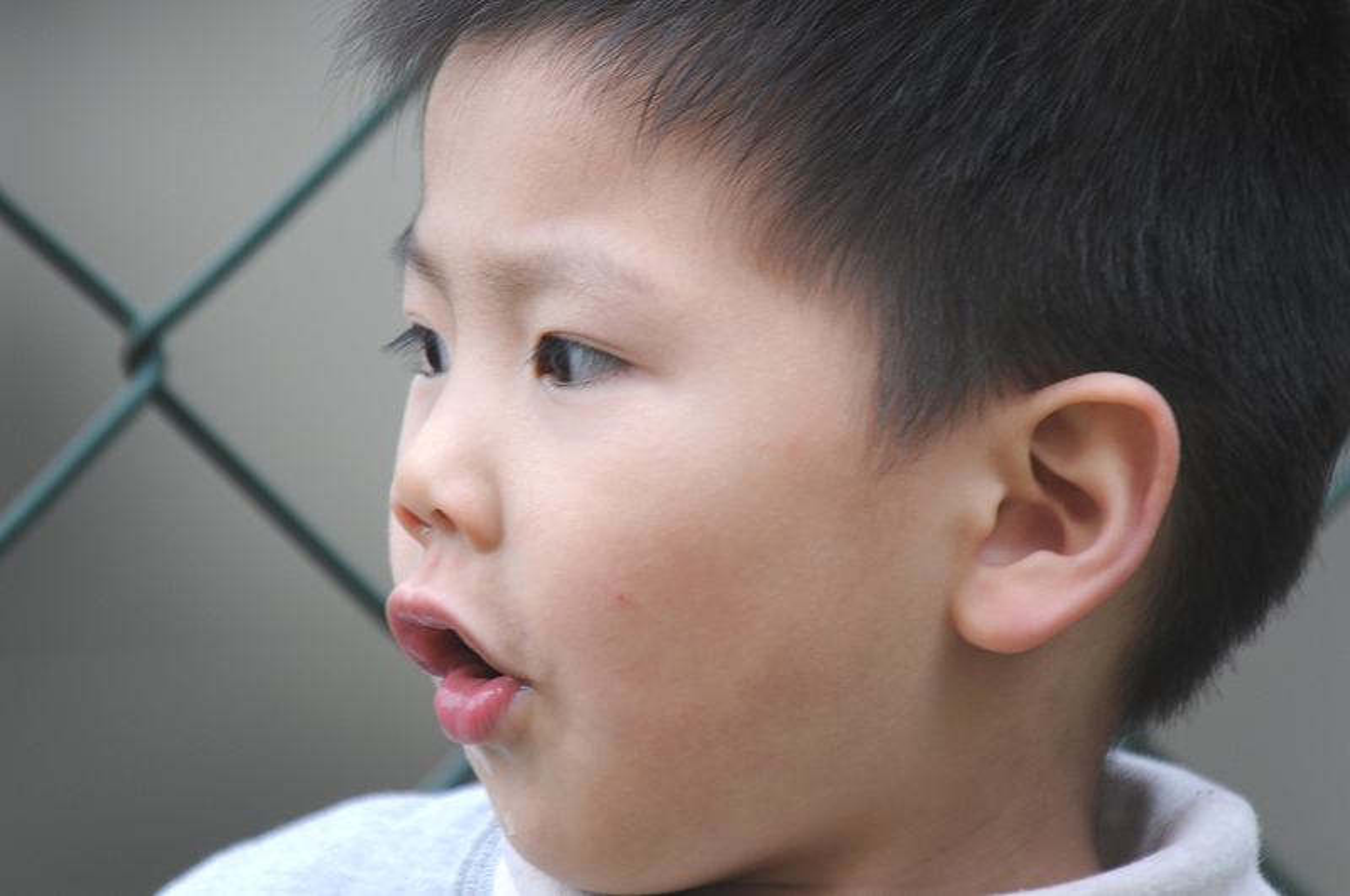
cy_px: 448
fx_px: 19098
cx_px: 675
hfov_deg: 4.0
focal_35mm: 510
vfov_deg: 2.7
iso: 200
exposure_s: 1/250
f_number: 5.6
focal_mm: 340
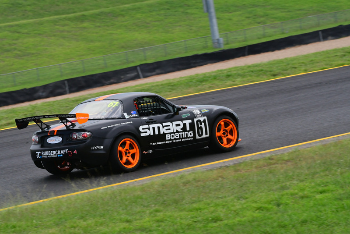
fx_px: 2918
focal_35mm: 300
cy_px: 117
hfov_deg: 6.9
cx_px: 175
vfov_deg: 4.6
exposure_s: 1/640
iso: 640
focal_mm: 200
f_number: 11
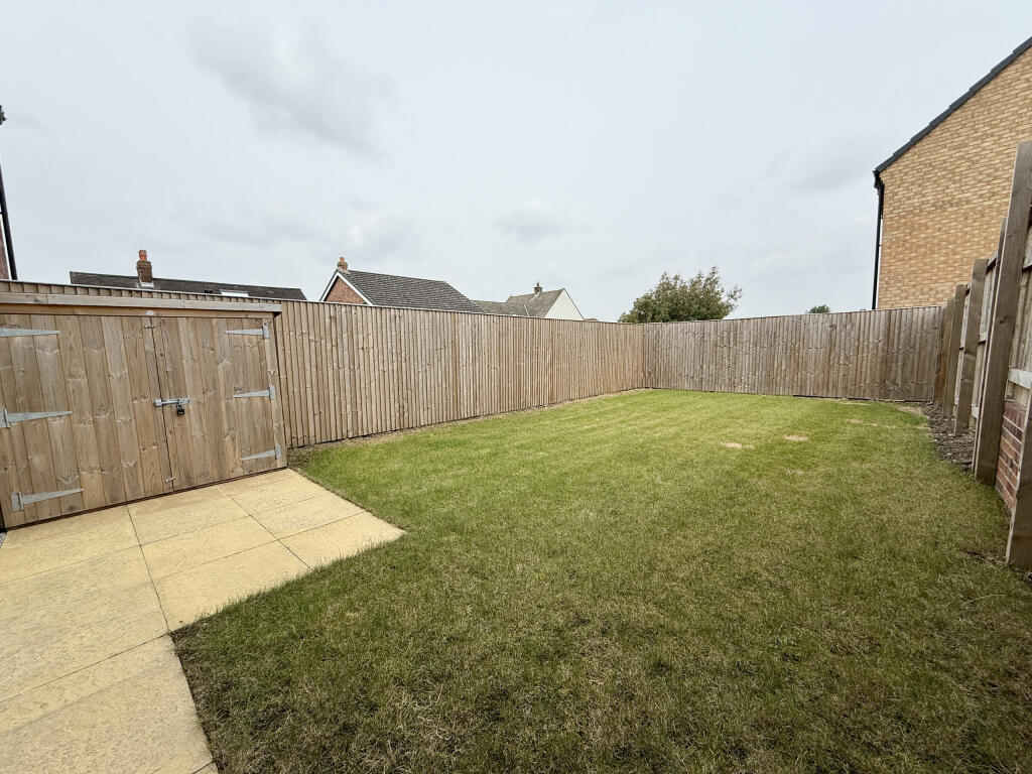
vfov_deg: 85.7
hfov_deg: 102.1
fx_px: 417
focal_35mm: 14
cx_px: 516
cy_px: 387
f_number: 2.2
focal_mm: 2.22
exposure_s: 1/1534
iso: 50
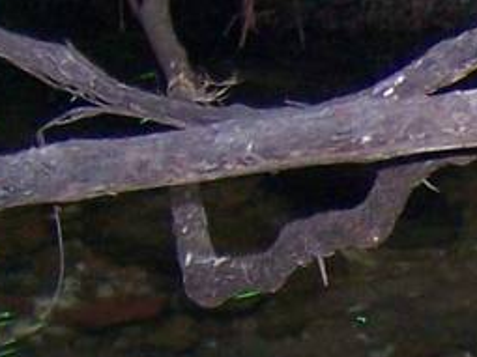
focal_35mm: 207
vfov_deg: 6.9
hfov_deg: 9.0
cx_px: 963
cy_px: 761
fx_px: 2851
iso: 140
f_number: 2.8
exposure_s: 1/60
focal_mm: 5.5
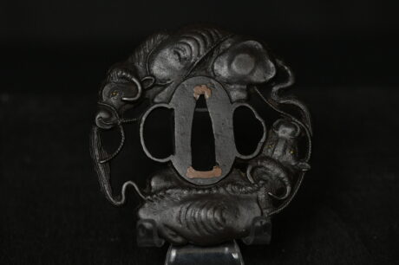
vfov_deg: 13.0
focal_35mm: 105
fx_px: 1163
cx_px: 200
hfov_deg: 19.5
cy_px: 132
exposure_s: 1/125
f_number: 9
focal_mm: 105
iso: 3200
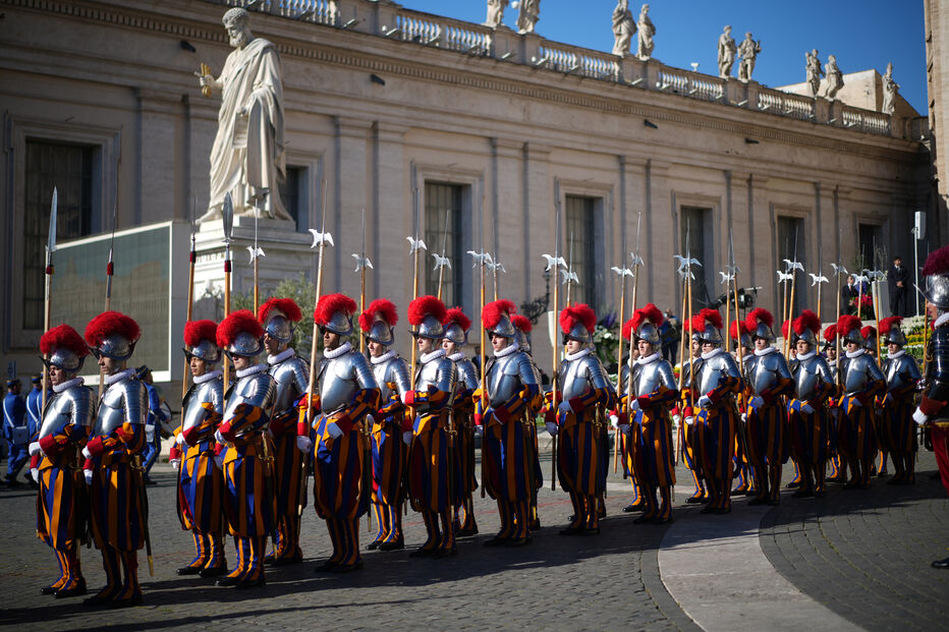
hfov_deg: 36.3
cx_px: 474
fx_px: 1450
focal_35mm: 55
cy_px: 316
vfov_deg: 24.6
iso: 50
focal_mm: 55
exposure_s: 1/2000
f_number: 1.8
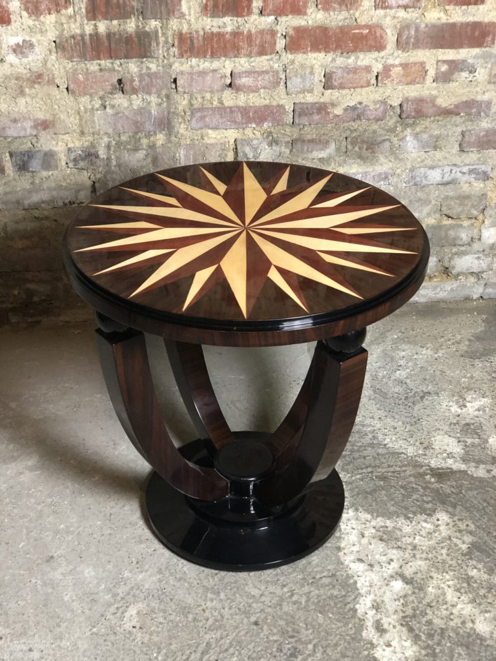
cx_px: 248
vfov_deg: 36.8
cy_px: 330
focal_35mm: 52
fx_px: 993
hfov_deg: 28.0
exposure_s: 1/11
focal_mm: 6
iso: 160
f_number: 2.4
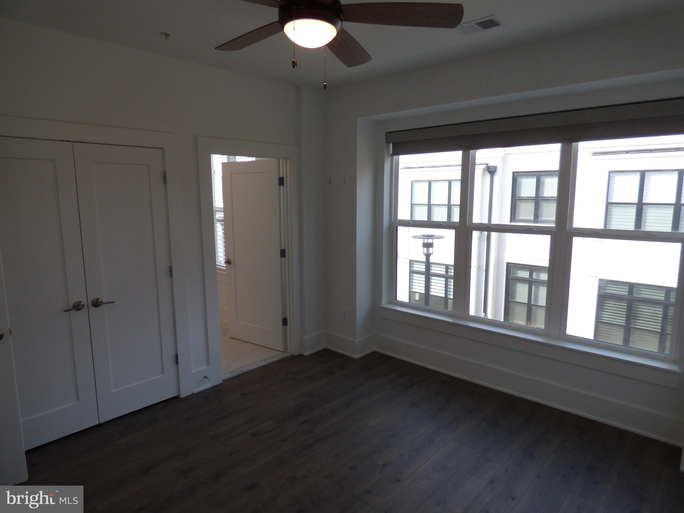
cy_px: 256
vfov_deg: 66.0
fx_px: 395
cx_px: 342
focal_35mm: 20
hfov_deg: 81.7
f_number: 2.8
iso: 100
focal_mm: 3.58
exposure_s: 1/200
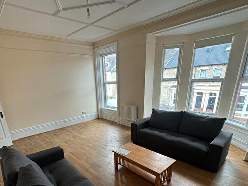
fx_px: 143
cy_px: 129
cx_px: 113
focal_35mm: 20
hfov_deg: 81.5
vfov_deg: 63.8
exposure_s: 1/99
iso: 64
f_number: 2.2
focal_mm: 2.22
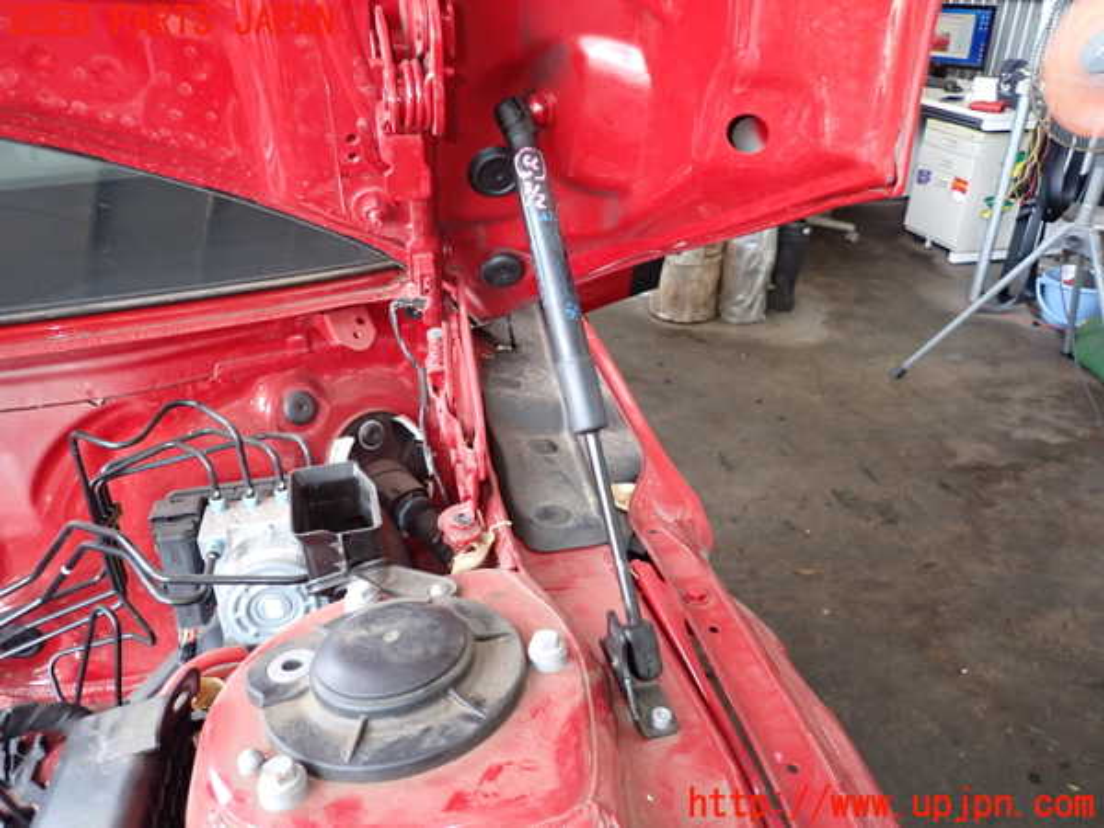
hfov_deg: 69.4
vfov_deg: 54.9
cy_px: 414
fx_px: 797
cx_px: 552
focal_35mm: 25
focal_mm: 4.5
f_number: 2
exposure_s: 1/100
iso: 400
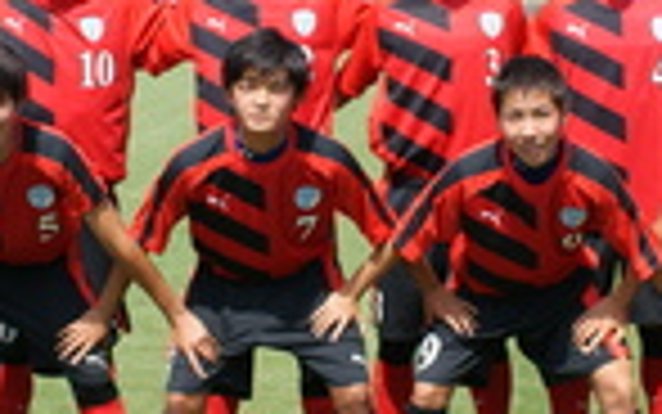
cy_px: 146
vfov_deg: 12.1
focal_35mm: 108
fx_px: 1949
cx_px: 342
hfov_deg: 19.3
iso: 100
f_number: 6.3
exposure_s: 1/200
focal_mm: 26
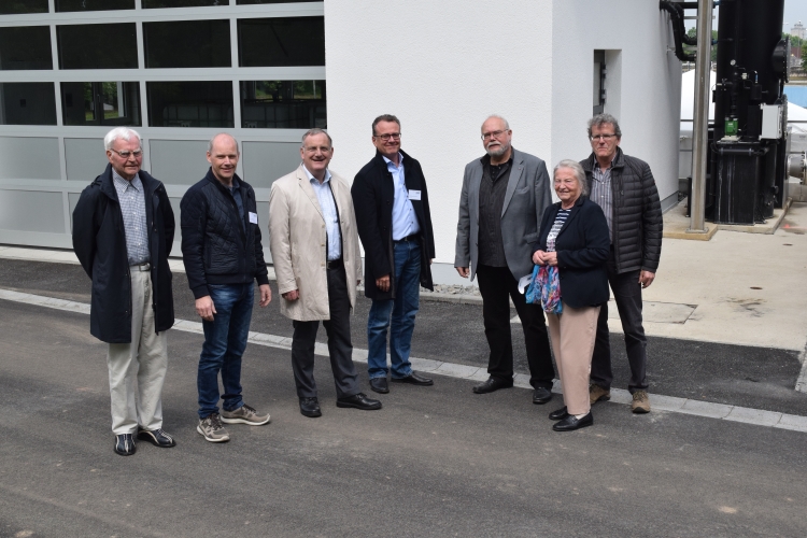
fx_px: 1076
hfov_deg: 41.1
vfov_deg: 28.1
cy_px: 269
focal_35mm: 48
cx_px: 404
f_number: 13
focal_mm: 32
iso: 800
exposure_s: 1/640
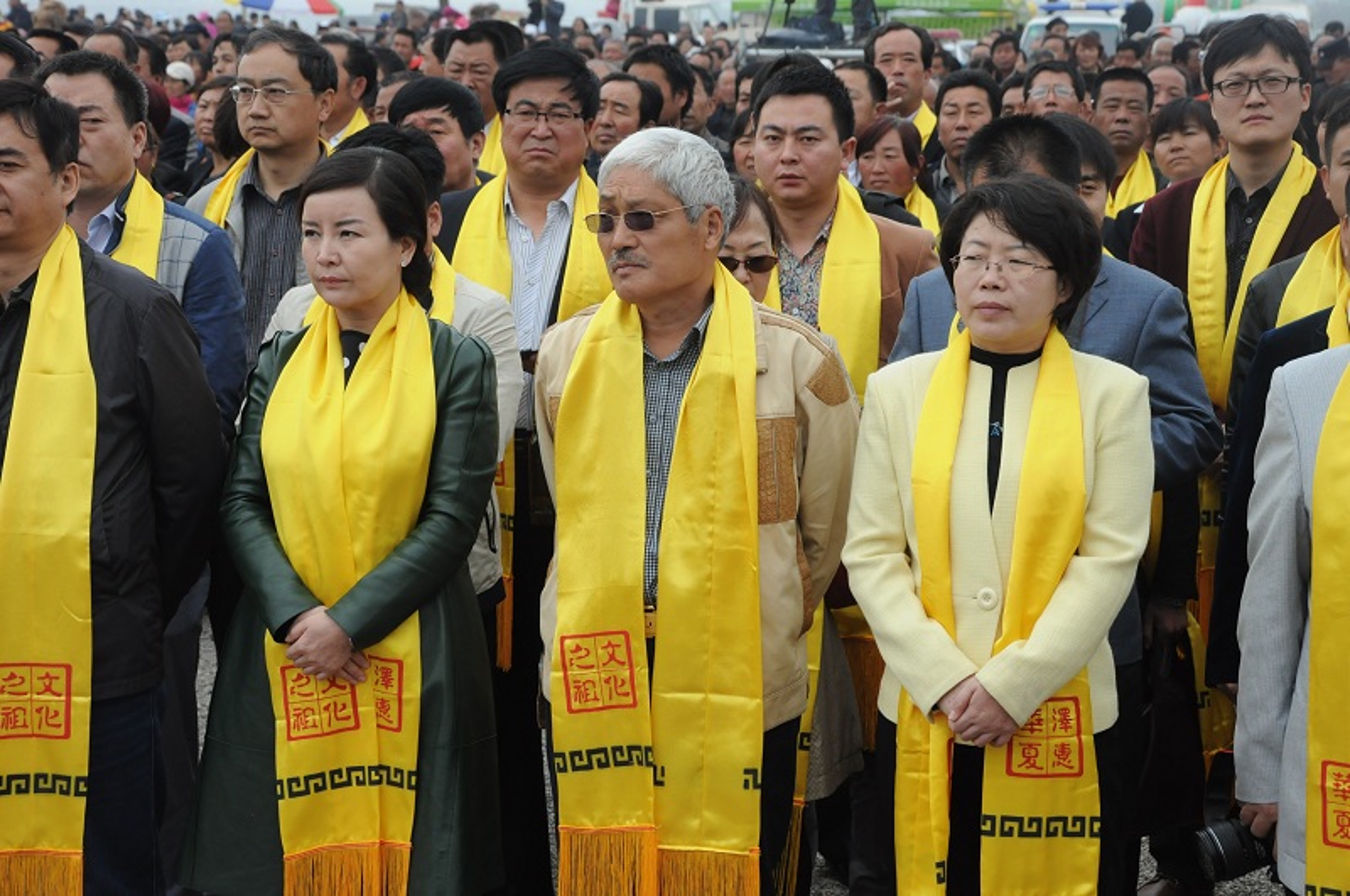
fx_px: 3258
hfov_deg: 23.4
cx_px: 675
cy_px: 448
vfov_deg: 15.7
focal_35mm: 87
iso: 800
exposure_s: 1/1000
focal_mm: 58
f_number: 8
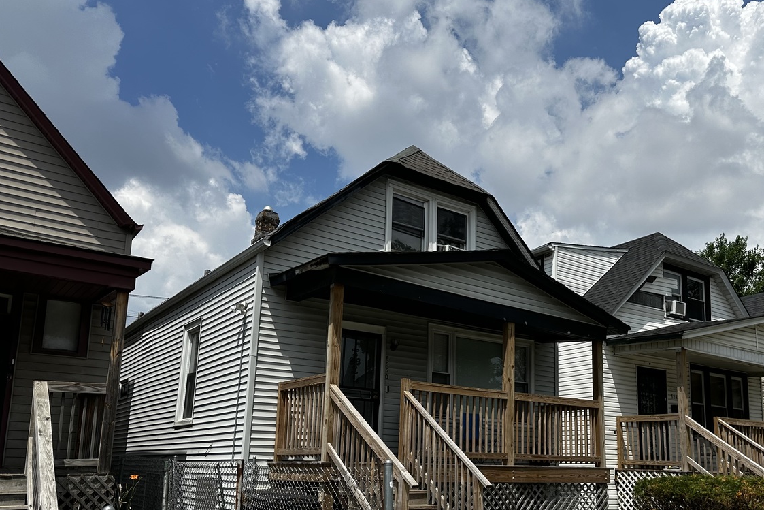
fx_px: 679
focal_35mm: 32
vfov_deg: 40.6
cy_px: 342
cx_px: 462
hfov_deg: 58.2
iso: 80
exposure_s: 1/7576
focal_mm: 6.86
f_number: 1.78
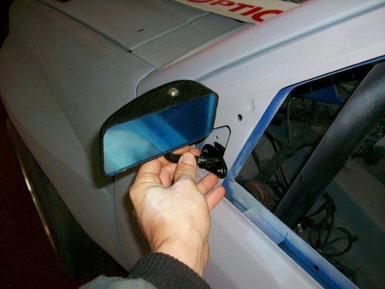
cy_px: 144
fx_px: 378
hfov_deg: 54.0
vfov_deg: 41.8
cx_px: 192
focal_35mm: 34
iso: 160
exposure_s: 1/60
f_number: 2.8
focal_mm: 5.7
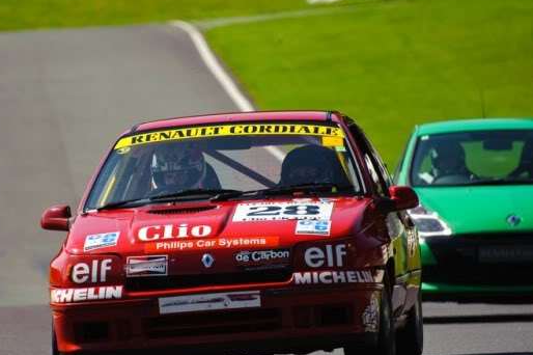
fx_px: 6910
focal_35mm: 467
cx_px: 216
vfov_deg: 2.9
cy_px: 210
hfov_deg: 4.4
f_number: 5.6
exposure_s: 1/1250
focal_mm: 300
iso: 400
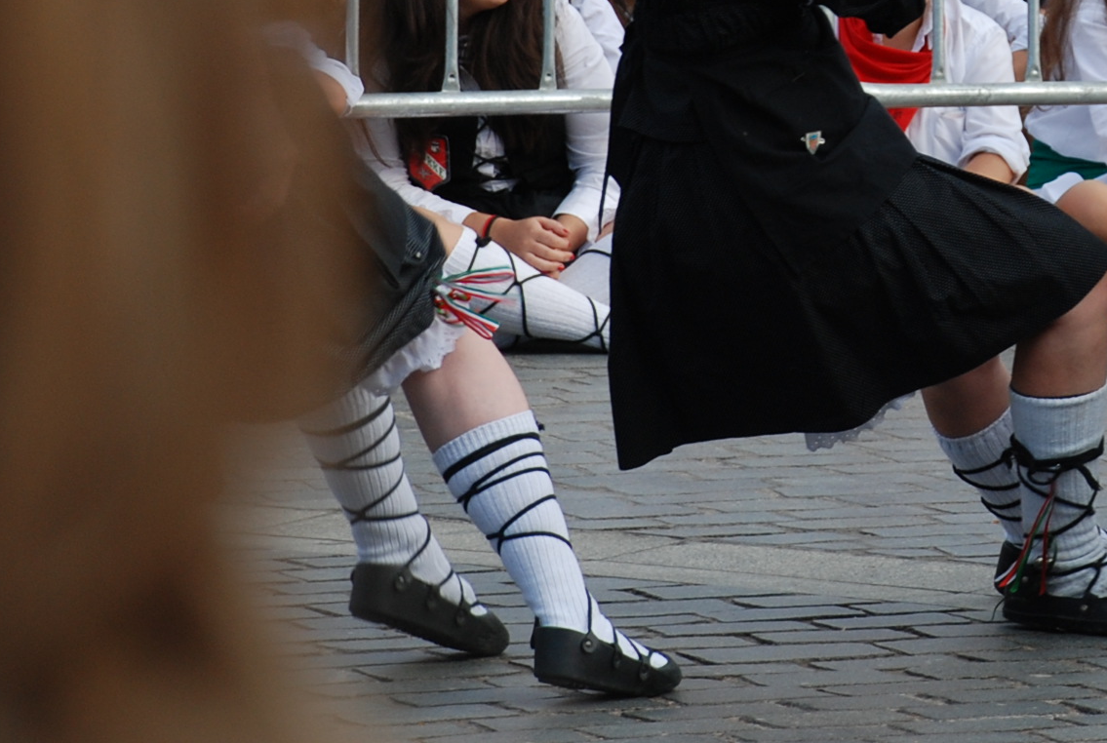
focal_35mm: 325
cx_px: 1123
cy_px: -103
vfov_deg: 4.2
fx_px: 10023
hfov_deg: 6.3
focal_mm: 85
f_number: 5.6
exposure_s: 1/160
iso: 200
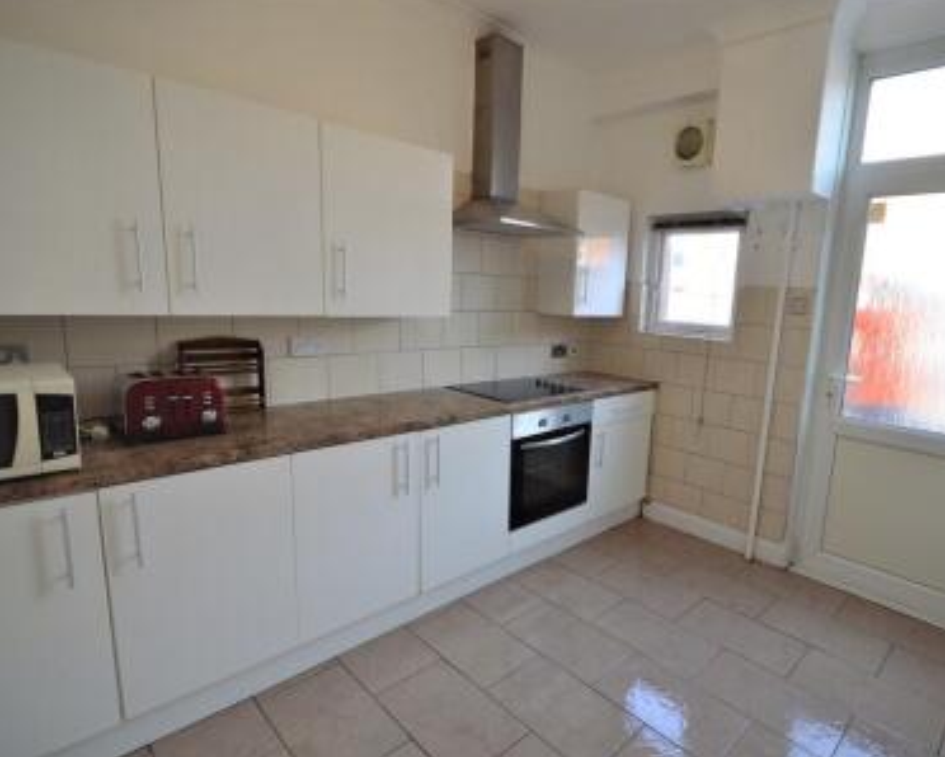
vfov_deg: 73.8
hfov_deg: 85.5
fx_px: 504
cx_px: 556
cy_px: 390
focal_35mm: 18
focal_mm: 10
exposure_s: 1/50
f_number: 6.3
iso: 200
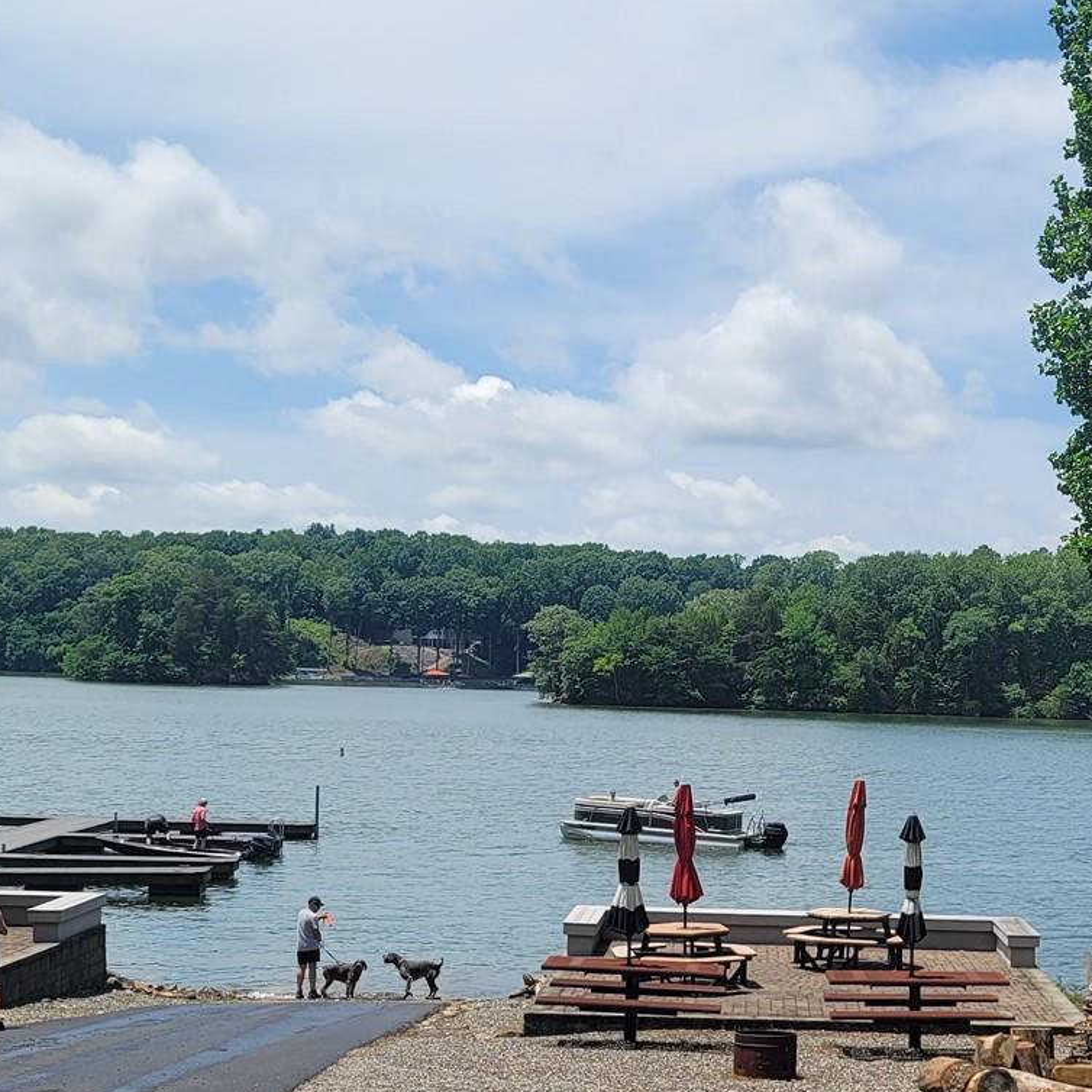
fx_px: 2141
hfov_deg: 28.2
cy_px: 692
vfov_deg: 28.5
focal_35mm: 60
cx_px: 824
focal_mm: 7
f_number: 1.8
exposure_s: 1/1311
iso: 20
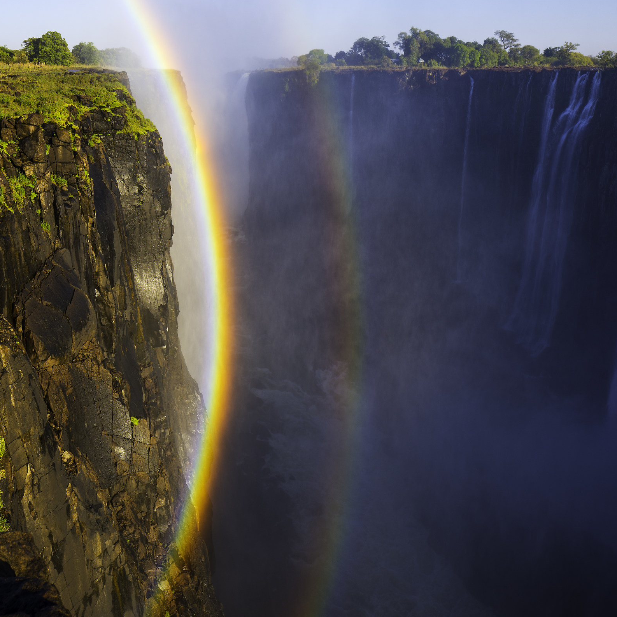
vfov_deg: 45.9
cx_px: 307
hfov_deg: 46.0
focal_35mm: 36
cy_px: 259
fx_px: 726
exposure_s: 1/400
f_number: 5
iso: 100
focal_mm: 28
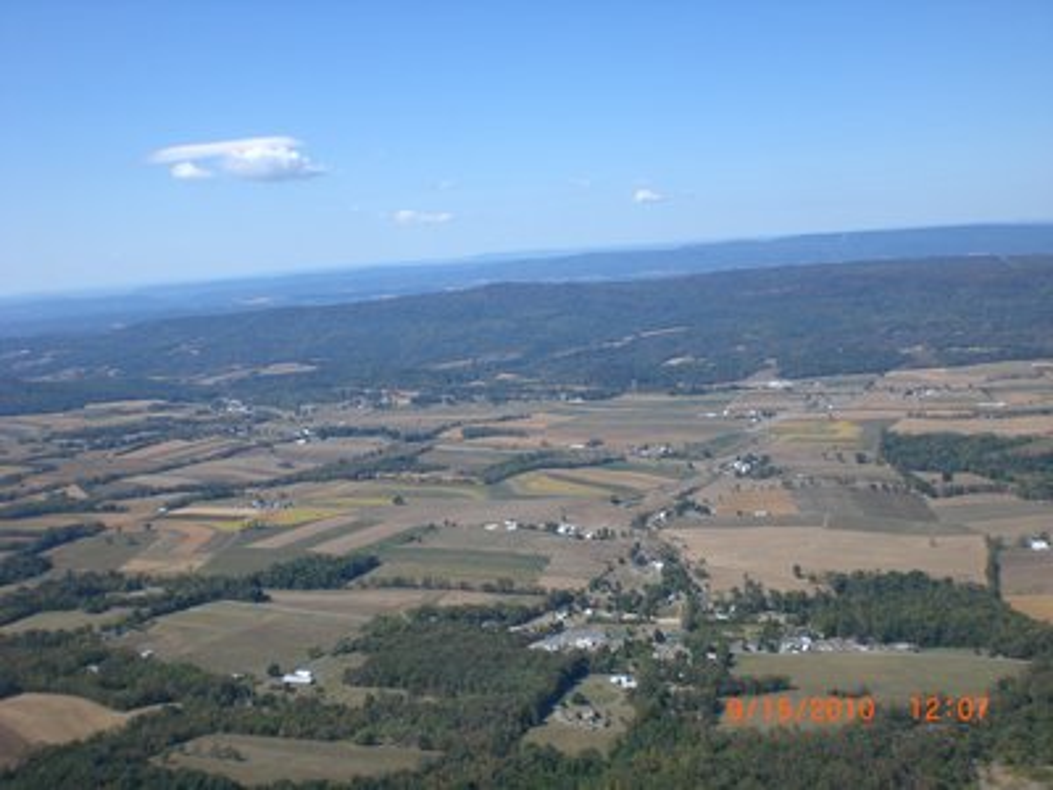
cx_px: 526
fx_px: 1156
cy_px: 395
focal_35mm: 38
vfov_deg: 37.7
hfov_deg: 49.0
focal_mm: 6.3
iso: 50
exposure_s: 1/400
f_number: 4.4
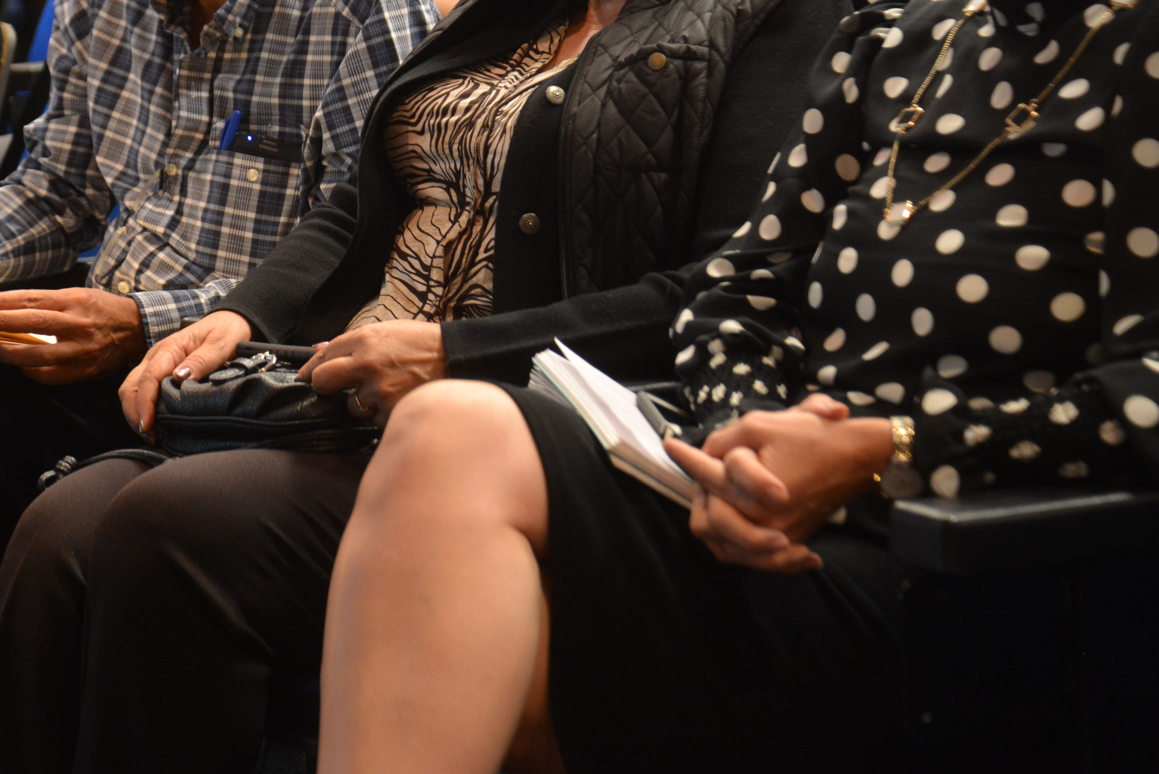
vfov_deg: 12.8
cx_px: 367
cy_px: 94
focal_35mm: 106
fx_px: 3413
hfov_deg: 19.2
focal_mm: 58
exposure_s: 1/15
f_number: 4.5
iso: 1600
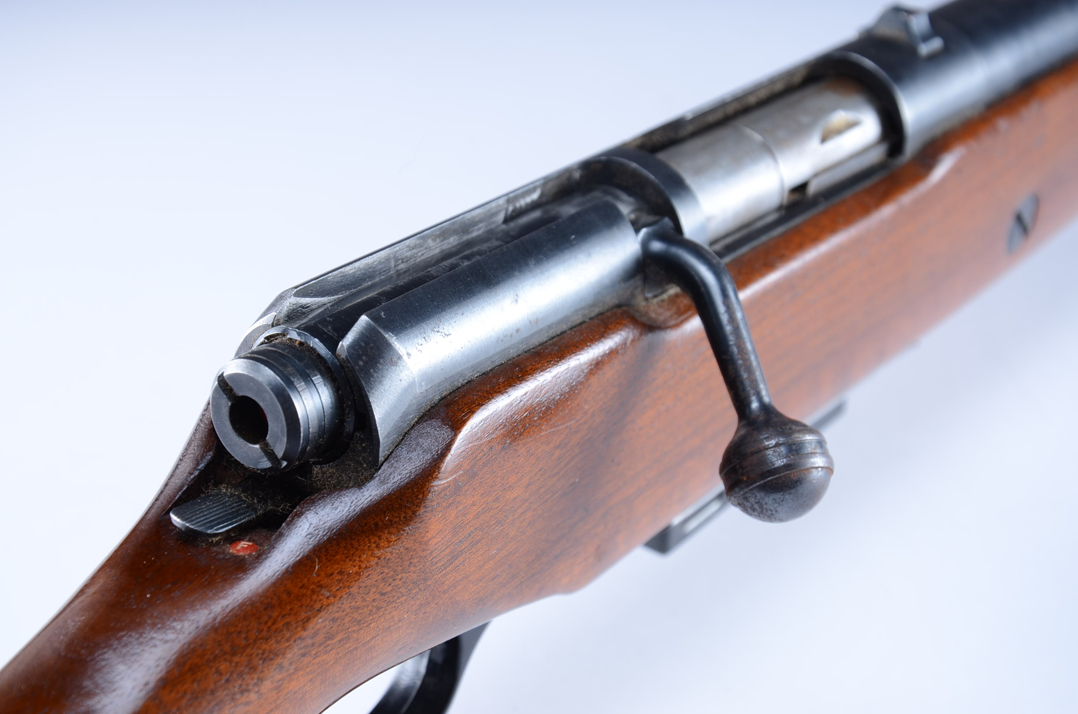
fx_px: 2600
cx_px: 539
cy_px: 357
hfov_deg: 23.4
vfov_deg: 15.6
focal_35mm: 87
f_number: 8
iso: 100
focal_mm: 58
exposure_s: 1/100
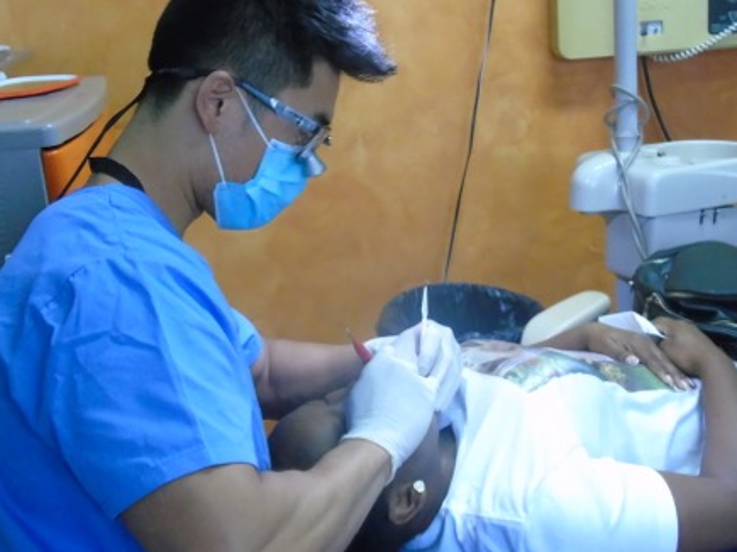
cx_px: 412
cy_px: 262
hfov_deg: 38.1
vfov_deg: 29.1
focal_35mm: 50
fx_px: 1064
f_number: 3.8
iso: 800
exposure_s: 1/20
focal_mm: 6.1
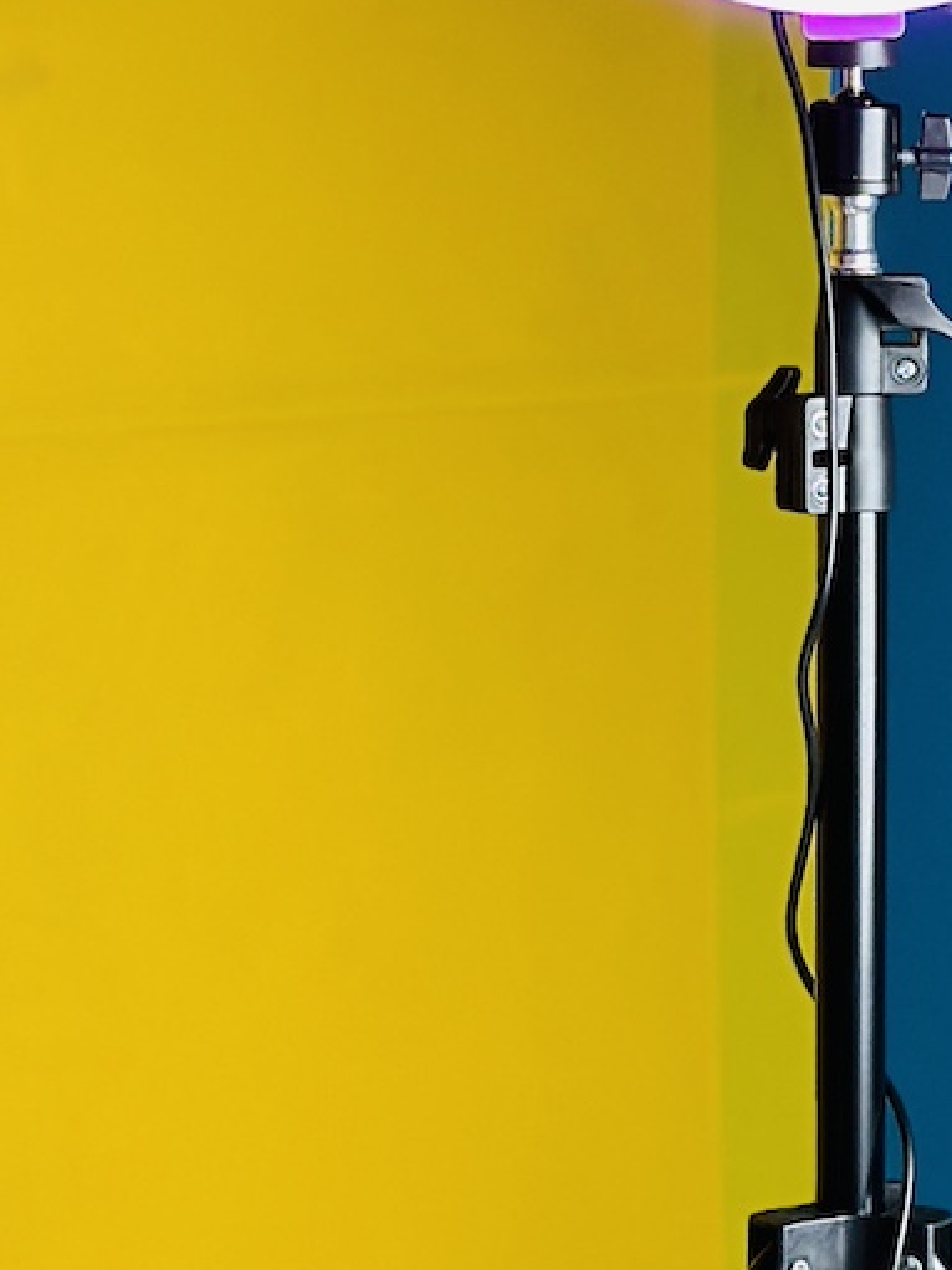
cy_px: 678
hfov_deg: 10.5
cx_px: 881
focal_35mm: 141
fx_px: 5172
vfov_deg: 14.0
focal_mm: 6.86
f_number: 1.78
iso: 320
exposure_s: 1/59
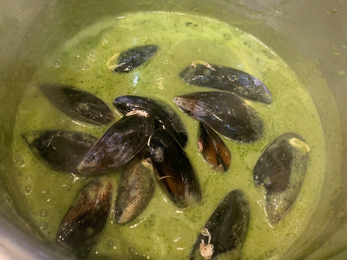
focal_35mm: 26
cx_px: 174
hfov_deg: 67.3
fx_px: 261
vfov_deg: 53.1
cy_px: 130
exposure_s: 1/50
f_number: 1.8
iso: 400
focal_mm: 4.25
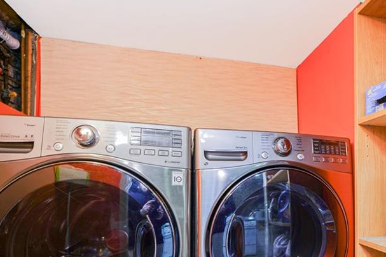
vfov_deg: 46.6
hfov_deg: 64.7
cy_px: 184
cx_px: 273
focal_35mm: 27
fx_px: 289
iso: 50
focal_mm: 16
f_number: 4
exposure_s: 1/4
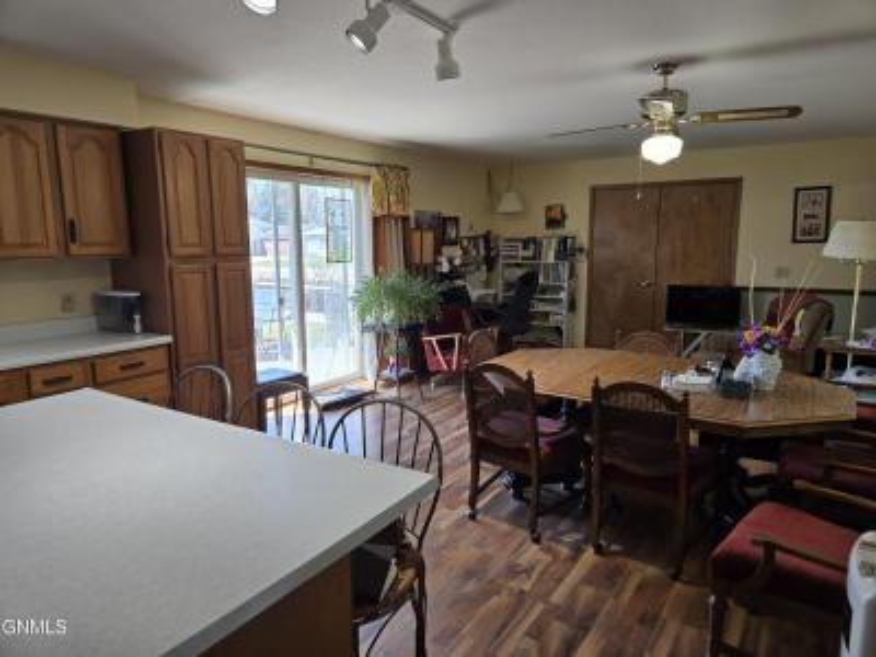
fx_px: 582
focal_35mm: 23
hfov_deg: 73.9
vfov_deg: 58.9
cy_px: 328
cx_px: 438
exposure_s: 1/120
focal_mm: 5.4
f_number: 1.8
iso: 40
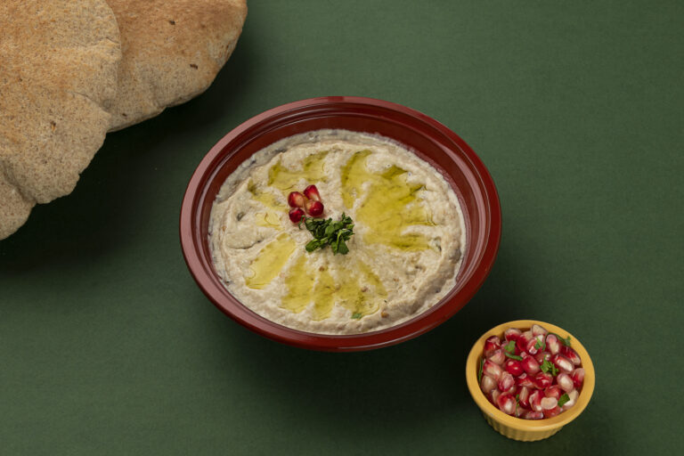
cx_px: 342
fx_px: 1672
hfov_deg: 23.1
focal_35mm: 88
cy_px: 228
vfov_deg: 15.5
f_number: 13
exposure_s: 1/80
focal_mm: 59
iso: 400
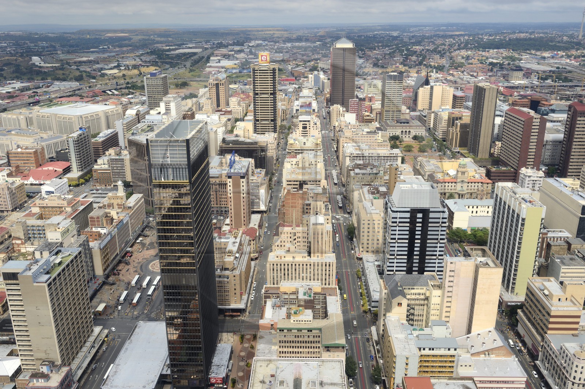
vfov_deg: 41.0
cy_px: 194
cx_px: 292
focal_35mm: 32
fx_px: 520
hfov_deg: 58.8
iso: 200
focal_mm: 32
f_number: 10
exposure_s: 1/400
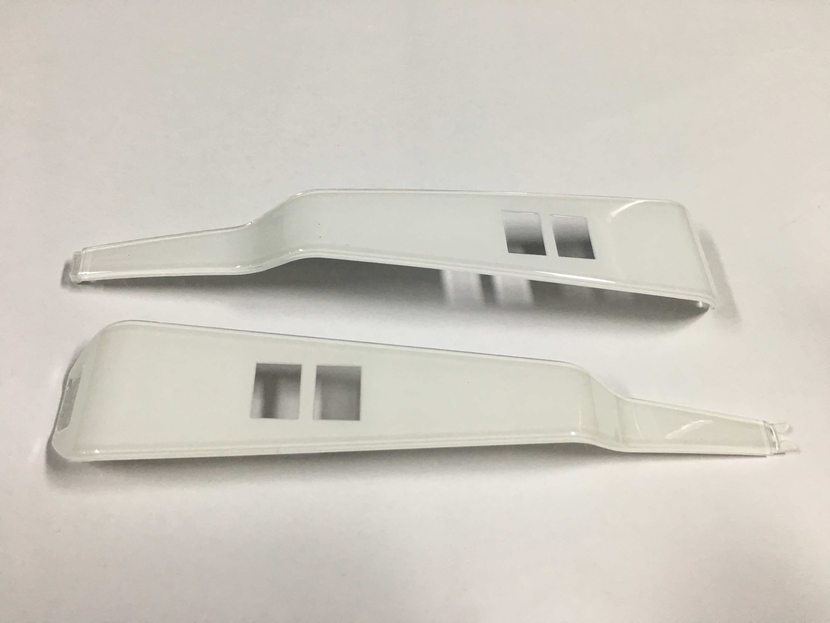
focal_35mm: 29
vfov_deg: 48.2
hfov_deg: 61.7
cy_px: 312
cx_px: 415
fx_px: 695
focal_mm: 4.15
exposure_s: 1/33
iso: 50
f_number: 2.2
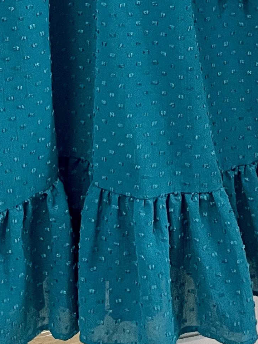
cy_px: -255
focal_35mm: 109
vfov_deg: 15.7
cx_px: 145
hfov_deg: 13.6
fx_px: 1084
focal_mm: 4.2
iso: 160
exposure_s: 1/50
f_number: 1.6
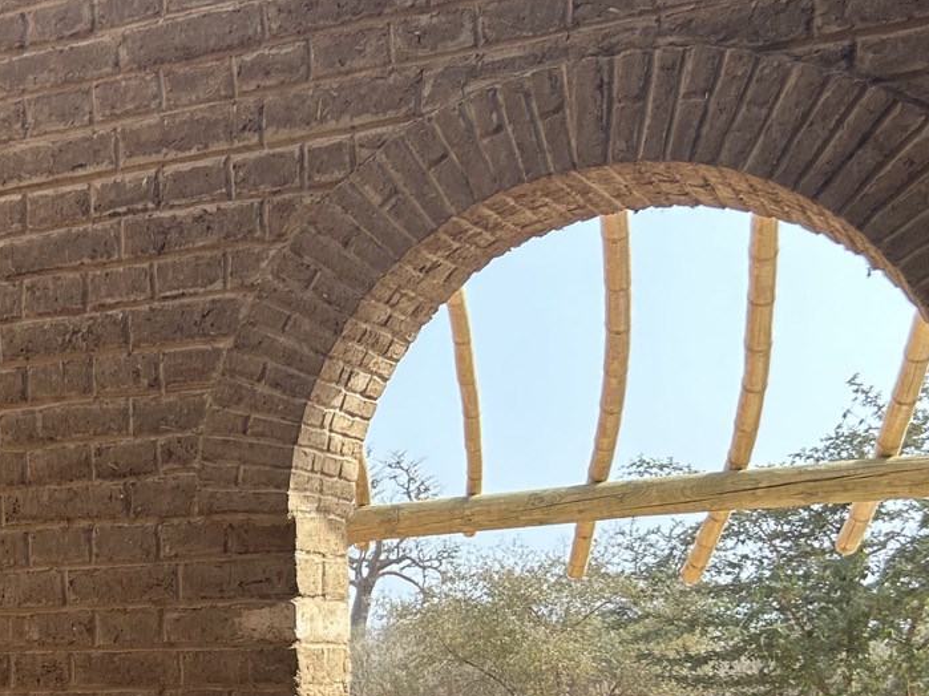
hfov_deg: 27.2
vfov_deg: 21.2
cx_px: -23
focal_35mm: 67
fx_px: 1798
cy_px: 697
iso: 50
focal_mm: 5.7
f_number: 1.5
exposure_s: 1/1009
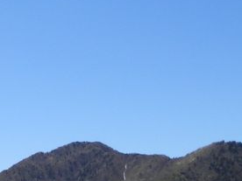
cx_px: 28
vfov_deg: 15.8
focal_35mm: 87
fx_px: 608
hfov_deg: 22.0
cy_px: 256
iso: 80
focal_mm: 5.5
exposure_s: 1/160
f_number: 9.4
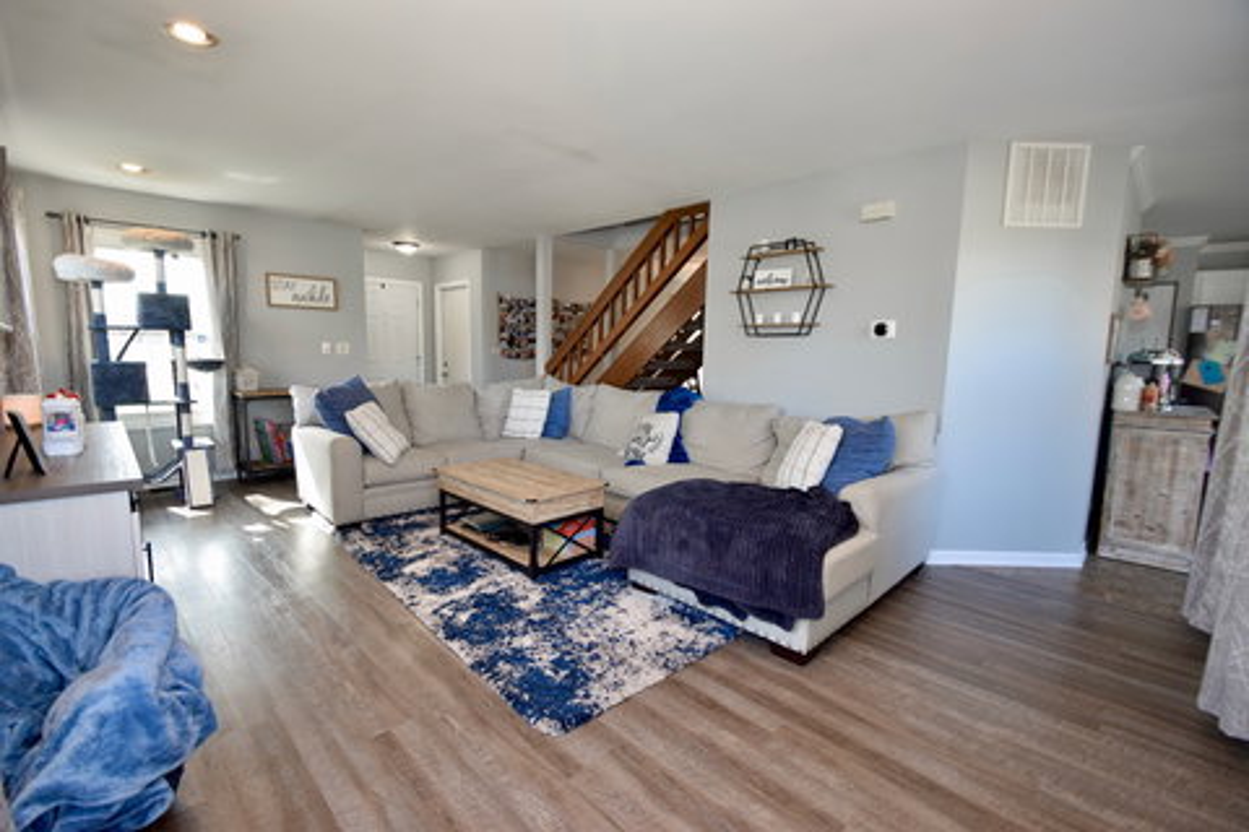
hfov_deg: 100.4
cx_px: 624
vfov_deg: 77.3
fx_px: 520
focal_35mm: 15
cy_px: 416
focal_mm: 10
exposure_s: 1/100
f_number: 5
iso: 800
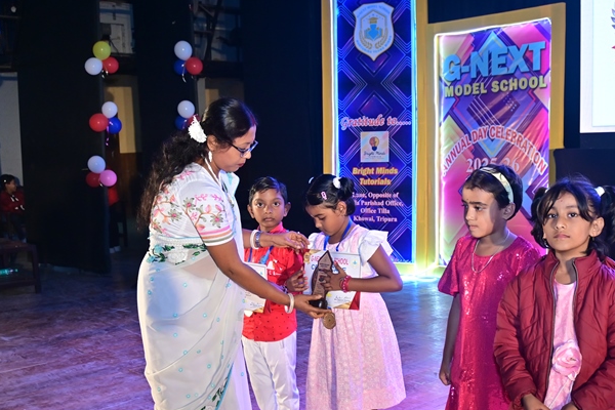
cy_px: 272
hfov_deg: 32.8
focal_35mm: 61
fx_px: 1042
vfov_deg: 22.2
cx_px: 359
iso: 640
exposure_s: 1/200
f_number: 4.8
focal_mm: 30.5
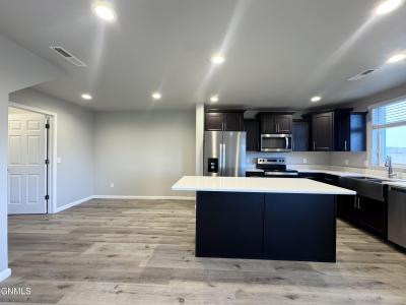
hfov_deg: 102.1
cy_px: 152
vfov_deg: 85.7
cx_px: 203
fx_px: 164
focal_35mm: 14
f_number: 2.2
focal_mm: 2.22
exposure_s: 1/120
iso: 320
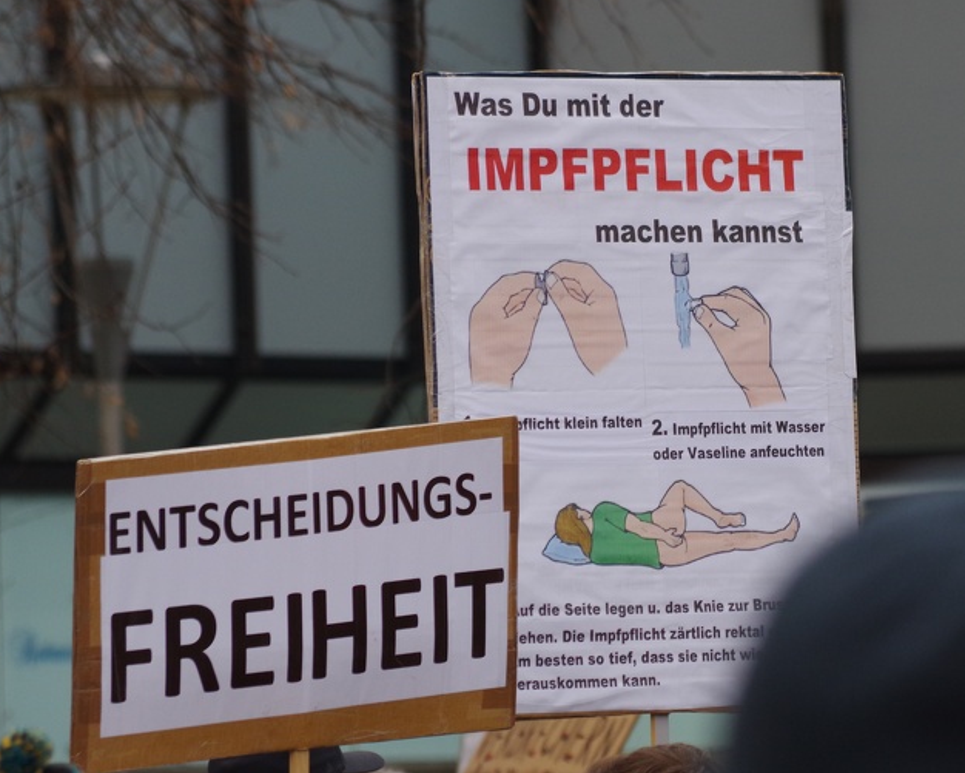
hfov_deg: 4.3
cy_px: 307
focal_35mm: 453
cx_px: 729
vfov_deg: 3.4
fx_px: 12940
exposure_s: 1/250
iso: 800
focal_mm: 200
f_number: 8
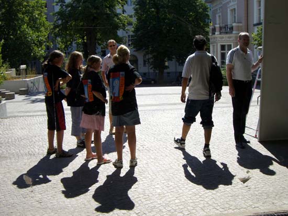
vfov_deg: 37.7
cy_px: 108
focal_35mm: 38
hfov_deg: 49.0
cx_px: 144
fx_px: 316
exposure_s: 1/500
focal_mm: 6.2
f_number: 4.3
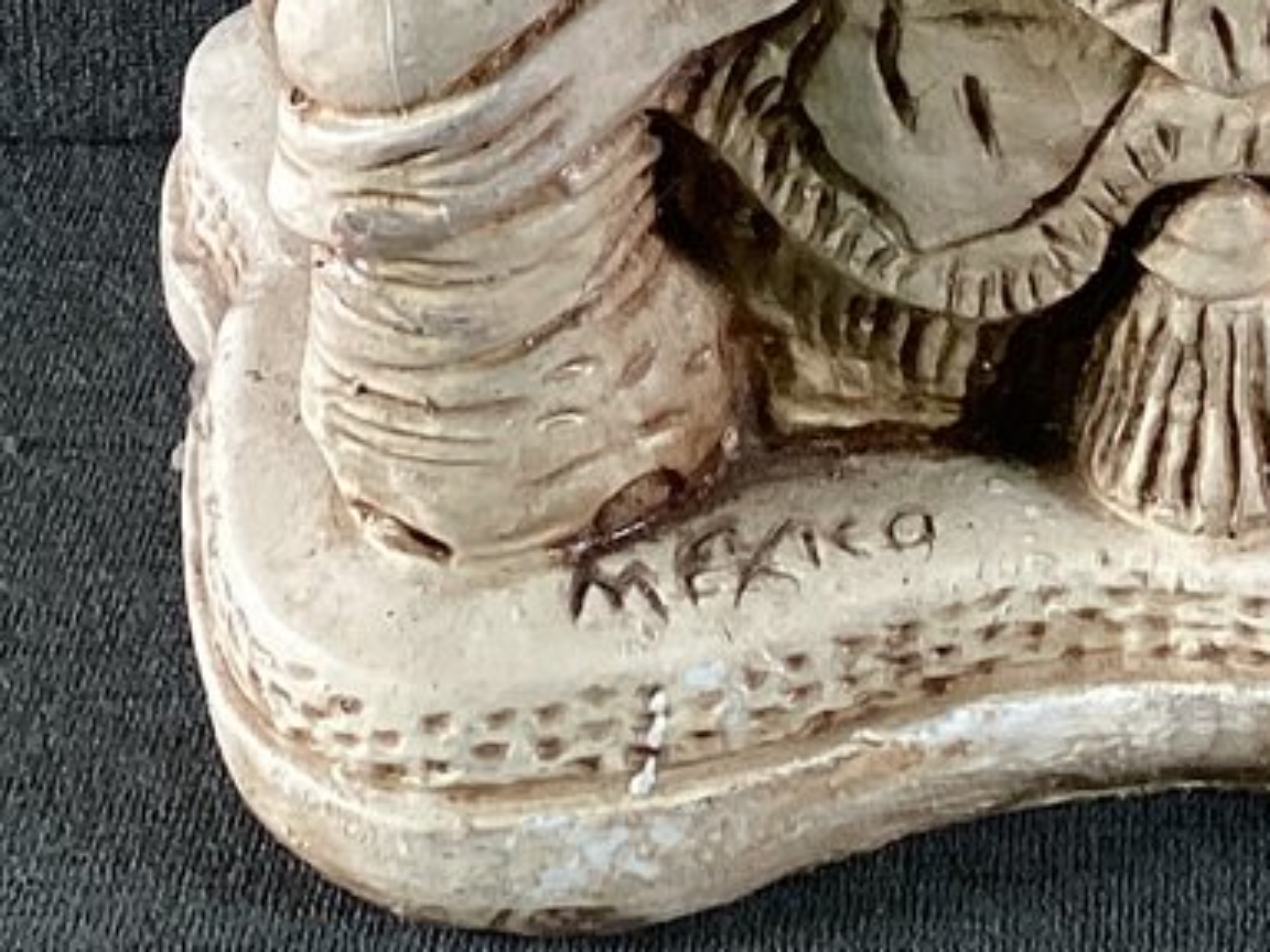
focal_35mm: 122
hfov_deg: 16.0
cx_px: 1067
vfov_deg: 11.3
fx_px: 4476
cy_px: -745
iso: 50
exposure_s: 1/60
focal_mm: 3.3
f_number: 2.4
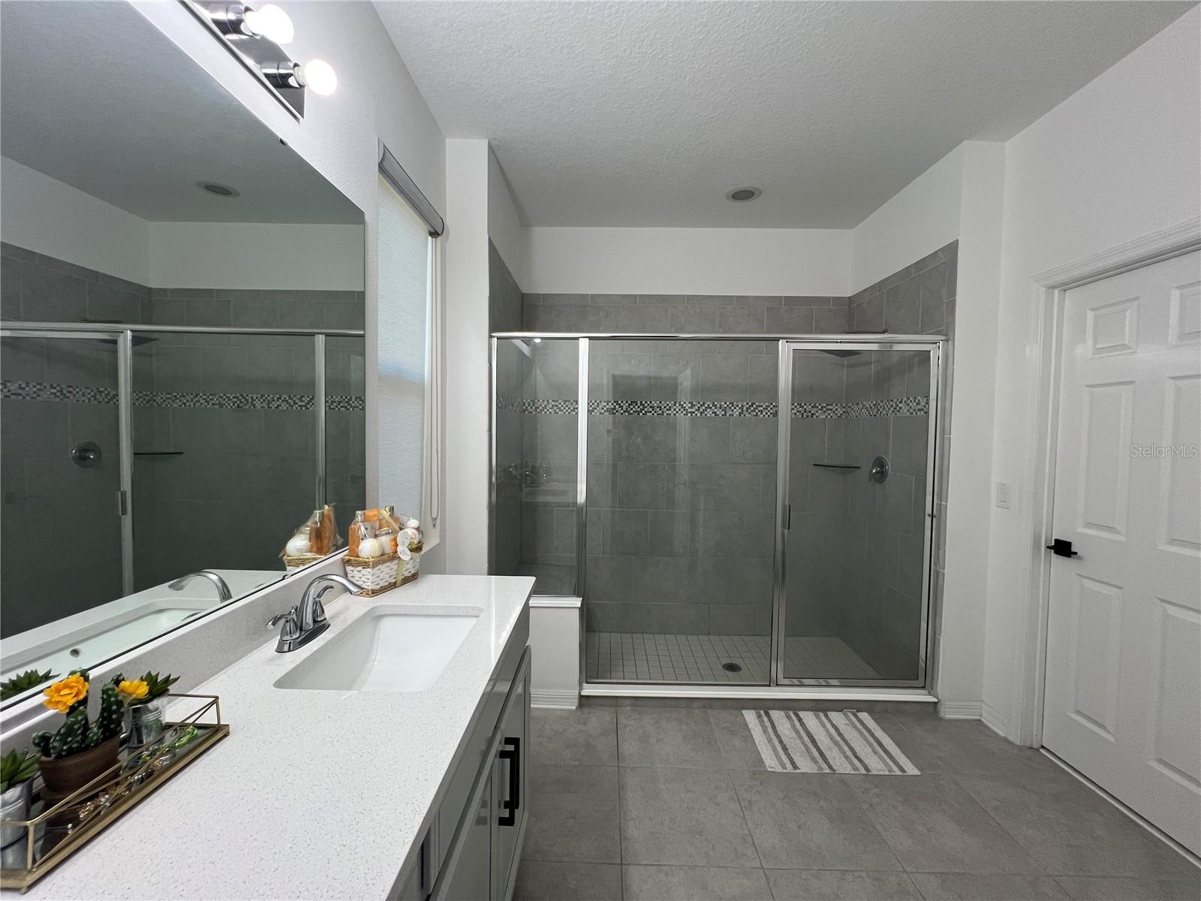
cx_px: 600
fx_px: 451
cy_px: 450
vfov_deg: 89.9
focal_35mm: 13
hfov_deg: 106.2
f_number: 1.8
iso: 125
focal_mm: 1.57
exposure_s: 1/120
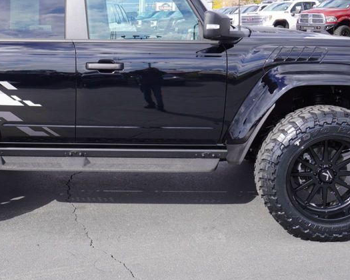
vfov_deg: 27.5
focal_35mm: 55
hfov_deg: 33.8
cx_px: 111
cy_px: 105
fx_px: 570
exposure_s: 1/125
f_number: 8
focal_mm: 20
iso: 100
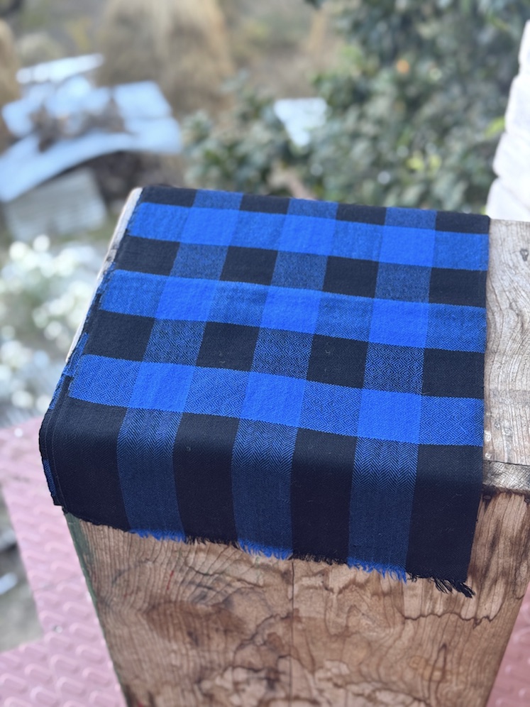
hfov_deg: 30.3
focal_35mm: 48
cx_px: 265
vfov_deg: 39.7
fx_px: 980
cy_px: 354
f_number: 1.78
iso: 80
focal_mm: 6.76
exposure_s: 1/147
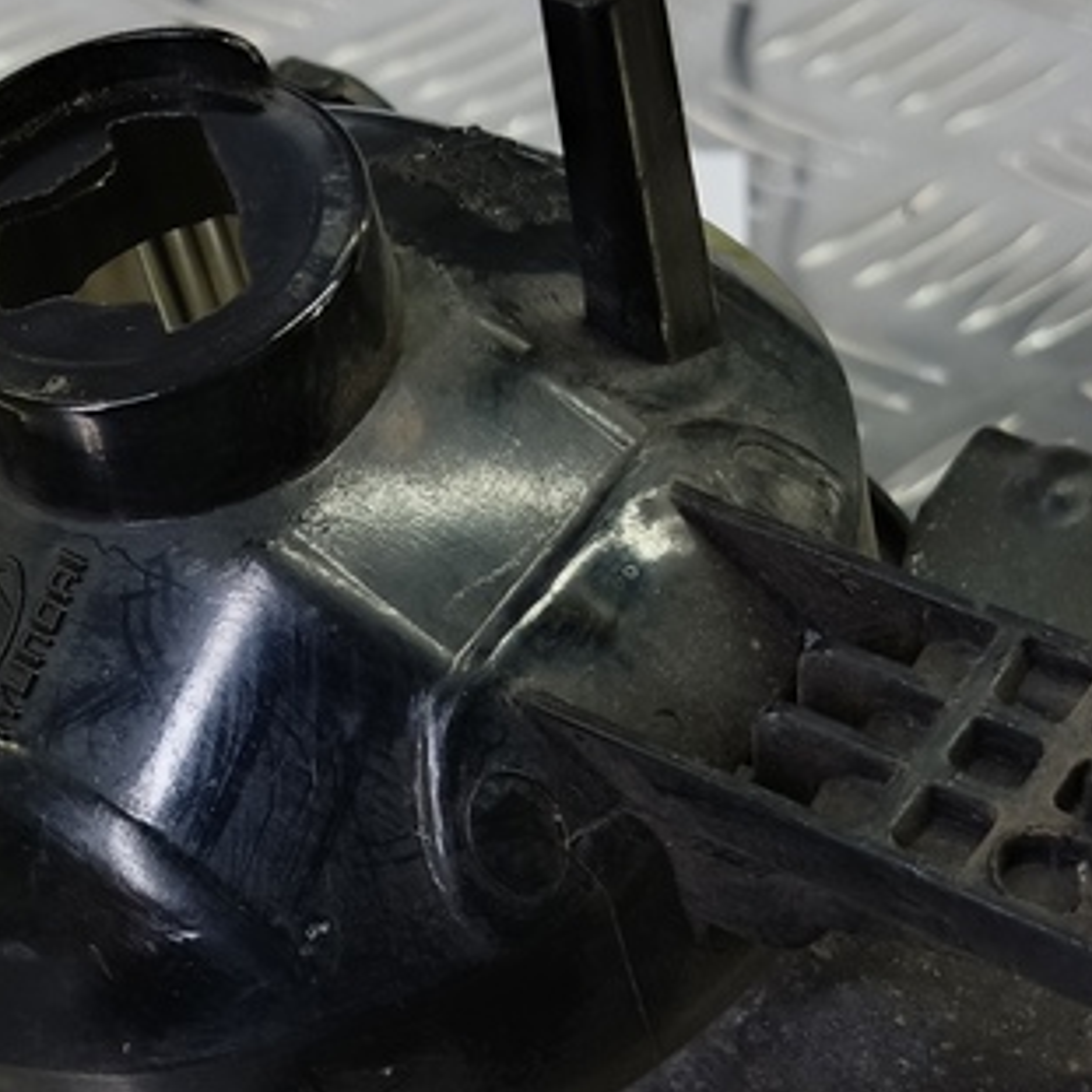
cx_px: 355
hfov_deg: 25.6
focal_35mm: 67
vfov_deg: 25.1
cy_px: 927
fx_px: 2391
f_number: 1.6
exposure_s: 1/25
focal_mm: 4.11
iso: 139
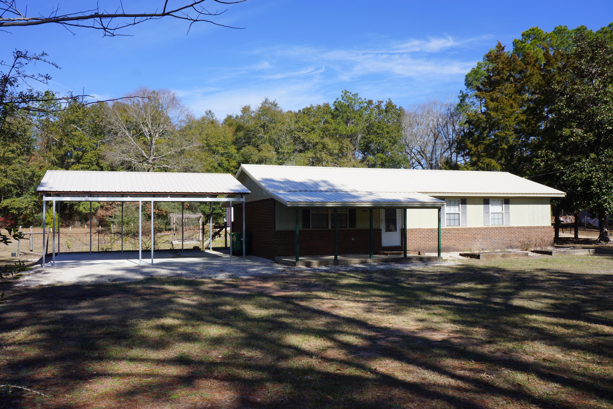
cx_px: 306
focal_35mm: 31
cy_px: 204
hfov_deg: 60.3
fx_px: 528
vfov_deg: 42.3
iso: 100
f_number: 13
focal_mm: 21
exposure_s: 1/125
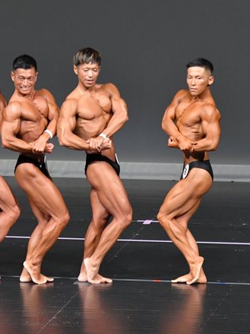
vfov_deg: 4.6
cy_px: 174
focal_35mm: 433
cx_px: 44
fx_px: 4172
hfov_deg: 3.4
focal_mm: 170
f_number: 5.6
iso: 5000
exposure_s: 1/400
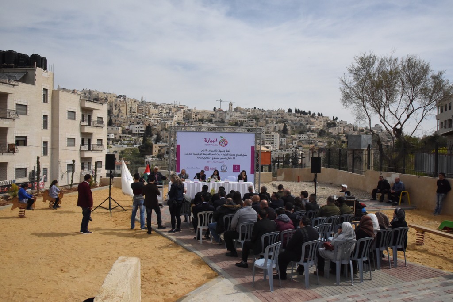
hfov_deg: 65.5
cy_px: 151
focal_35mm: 28
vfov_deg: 46.4
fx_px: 352
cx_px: 226
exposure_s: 1/2500
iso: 5000
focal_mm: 28
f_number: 22
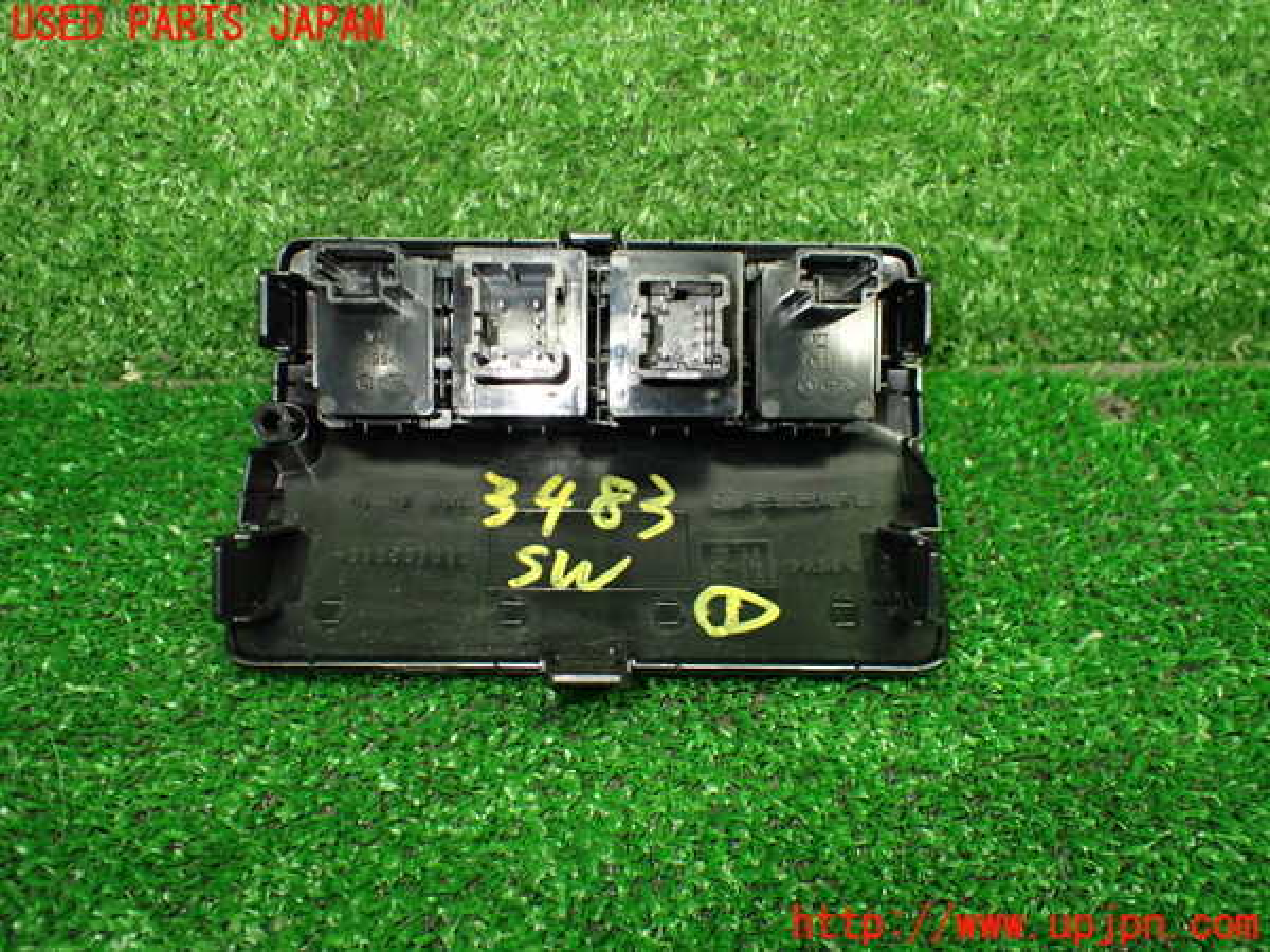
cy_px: 476
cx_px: 635
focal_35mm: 30
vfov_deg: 46.8
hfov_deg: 60.0
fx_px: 1101
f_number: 2.3
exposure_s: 1/100
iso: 800
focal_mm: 5.4
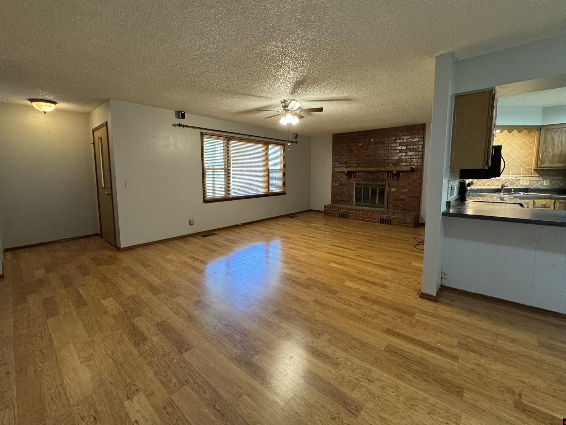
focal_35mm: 15
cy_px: 199
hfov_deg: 98.2
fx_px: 245
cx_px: 279
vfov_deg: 81.7
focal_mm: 2.22
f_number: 2.2
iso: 500
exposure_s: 1/60
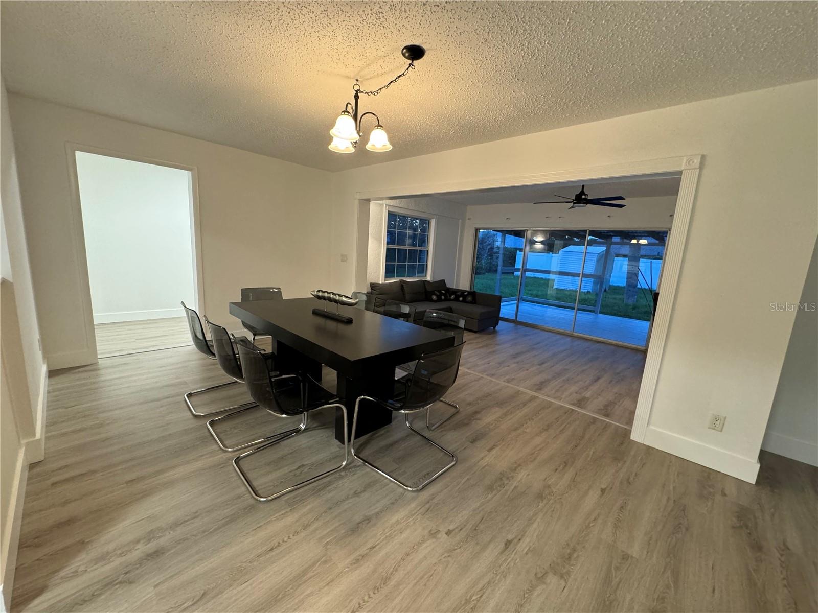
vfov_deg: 85.7
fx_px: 331
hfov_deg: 102.1
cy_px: 306
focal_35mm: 14
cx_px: 409
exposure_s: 1/60
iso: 500
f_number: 2.2
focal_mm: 2.22
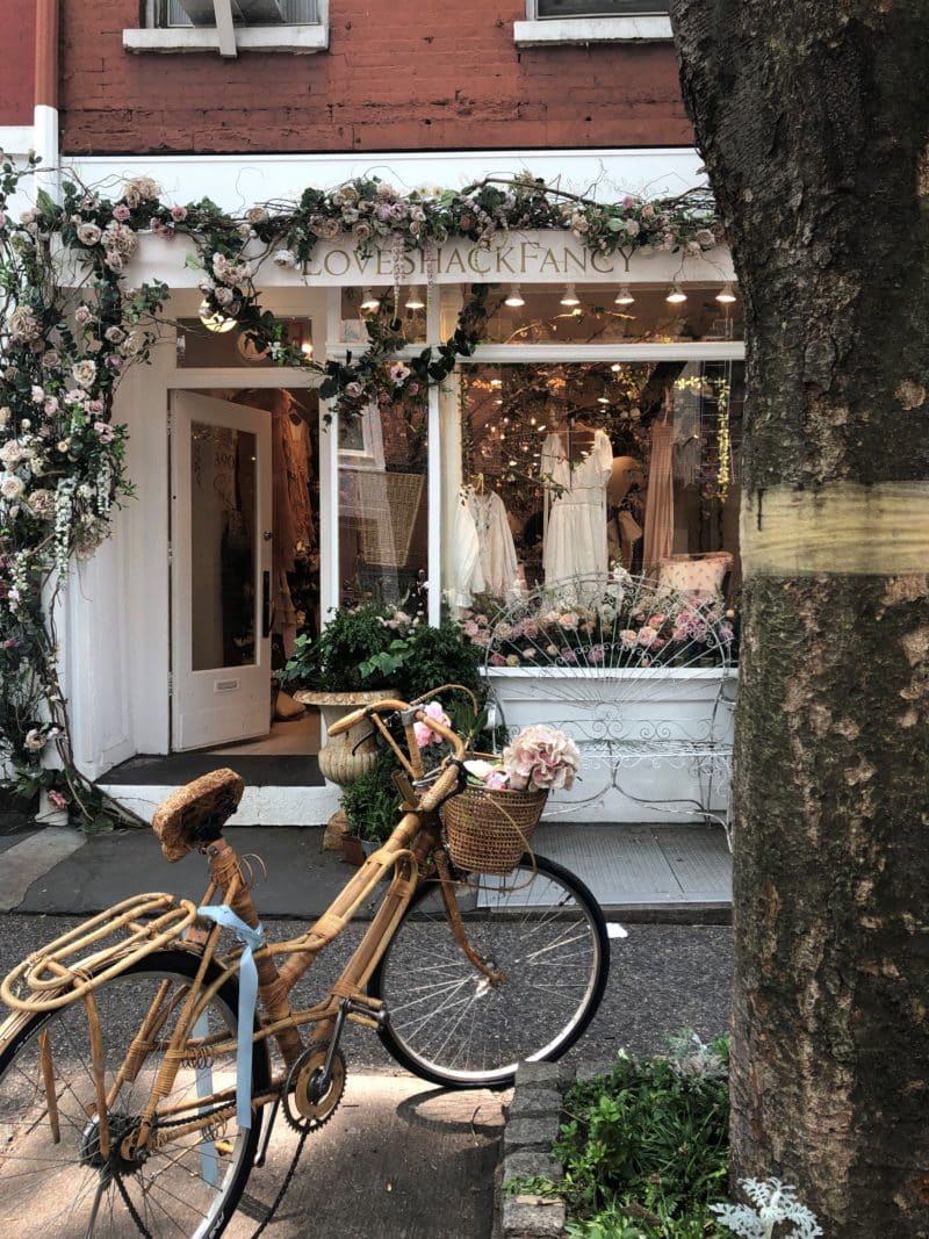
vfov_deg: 63.4
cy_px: 620
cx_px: 464
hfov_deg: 49.7
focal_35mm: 28
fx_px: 1002
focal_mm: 3.99
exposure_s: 1/120
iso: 25
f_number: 1.8
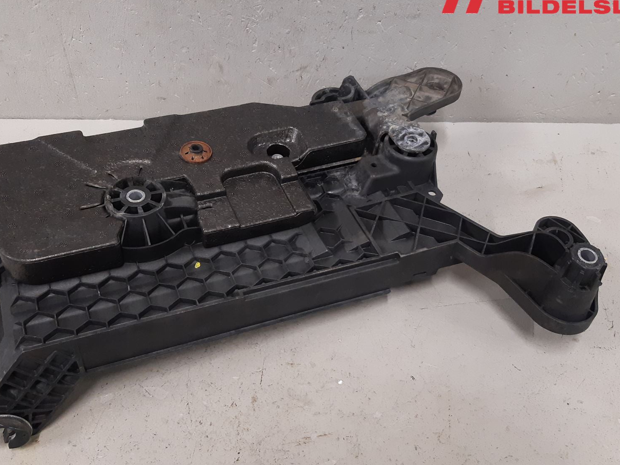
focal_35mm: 36
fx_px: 645
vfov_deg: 39.6
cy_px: 265
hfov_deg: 51.2
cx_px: 270
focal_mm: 3.93
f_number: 1.7
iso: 200
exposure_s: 1/50
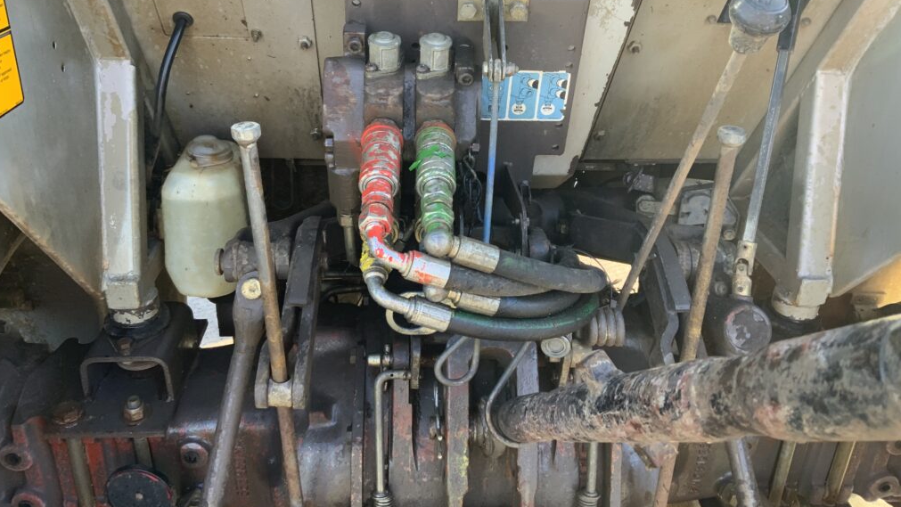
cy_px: 200
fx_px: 765
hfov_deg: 61.0
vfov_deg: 36.5
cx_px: 446
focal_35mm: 32
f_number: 1.8
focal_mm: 3
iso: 40
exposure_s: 1/122
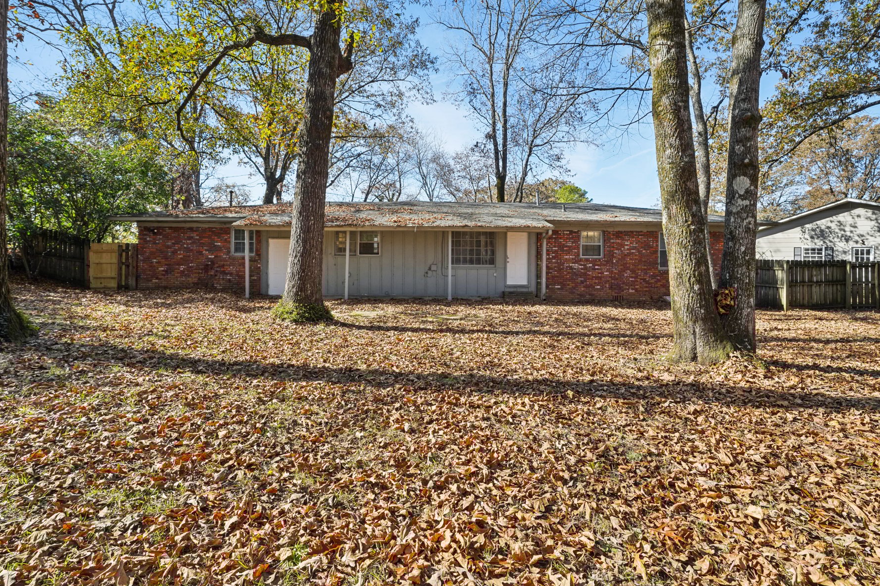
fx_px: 367
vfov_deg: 76.9
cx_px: 452
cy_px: 252
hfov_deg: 100.4
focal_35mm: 15
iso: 400
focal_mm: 13
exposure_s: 1/320
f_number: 8
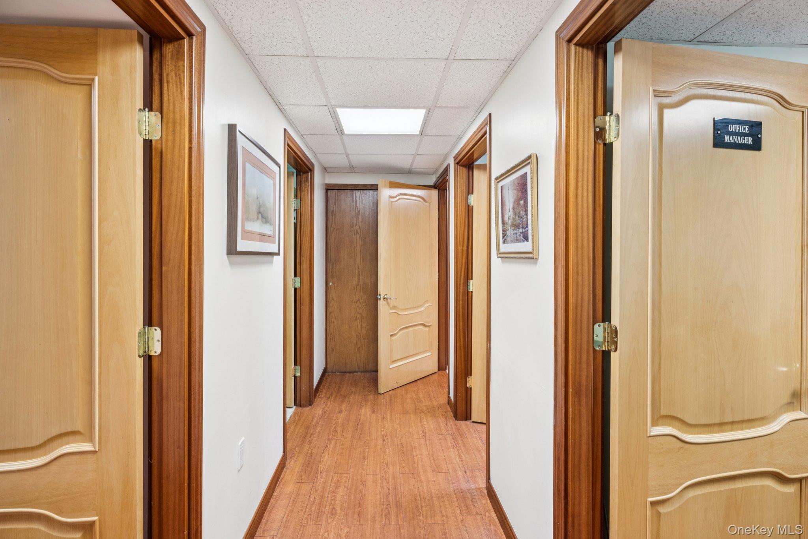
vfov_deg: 67.7
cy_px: 270
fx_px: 402
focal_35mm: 18
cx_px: 404
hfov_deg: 90.3
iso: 400
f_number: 5.6
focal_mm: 17.9
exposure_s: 1/10
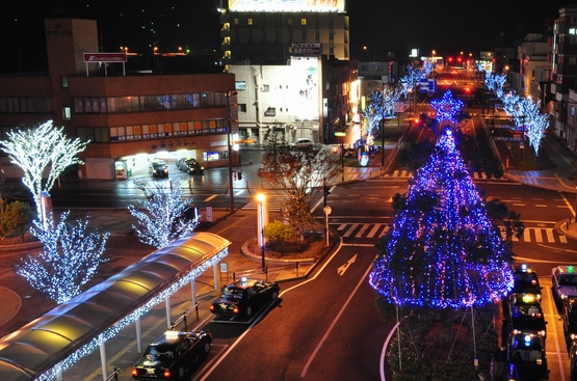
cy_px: 190
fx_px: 432
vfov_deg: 47.7
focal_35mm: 27
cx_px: 288
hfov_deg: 67.5
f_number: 8
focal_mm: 18
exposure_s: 1/1.3
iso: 800
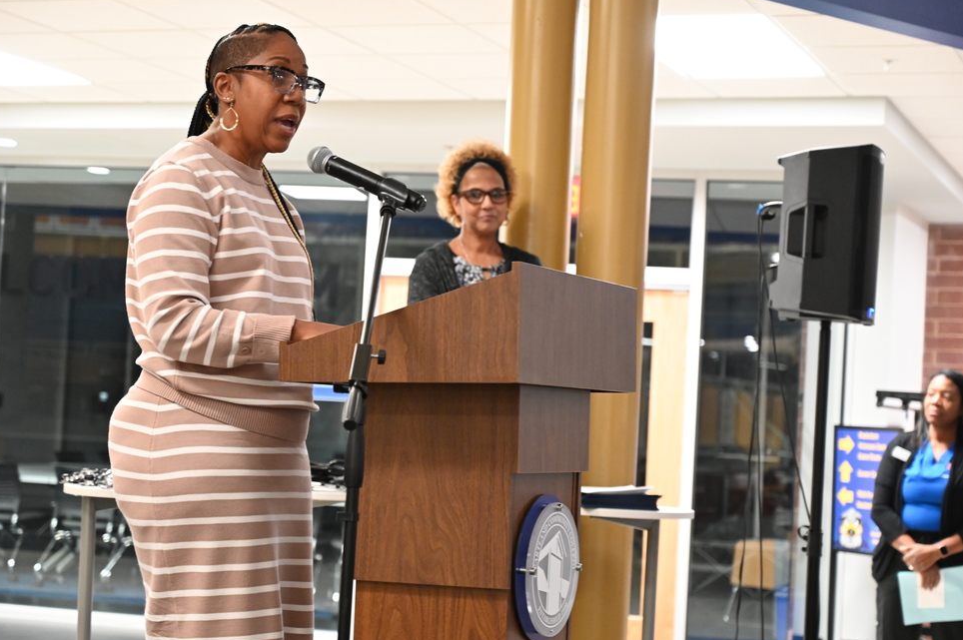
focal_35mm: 68
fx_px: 1817
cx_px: 482
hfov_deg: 29.7
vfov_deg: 20.0
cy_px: 330
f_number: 4
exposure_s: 1/60
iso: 5000
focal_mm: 64
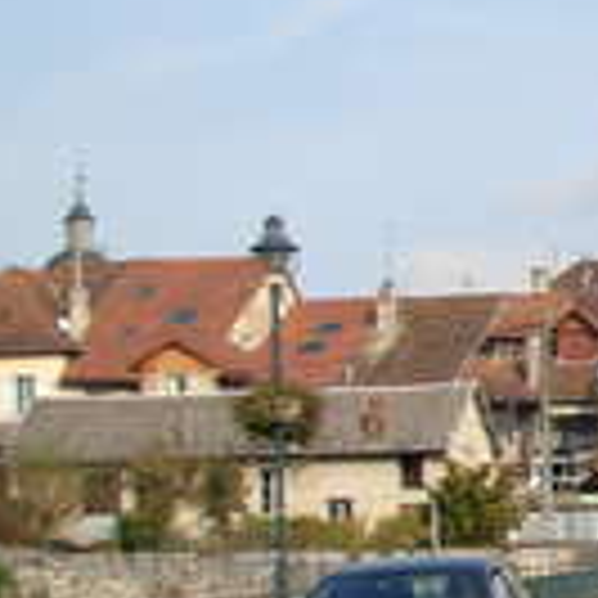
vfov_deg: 11.5
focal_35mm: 152
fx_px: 2971
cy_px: 184
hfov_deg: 10.3
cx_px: 1331
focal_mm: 6.3
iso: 79
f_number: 2.9
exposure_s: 1/966
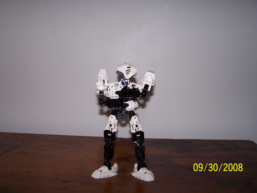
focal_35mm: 38
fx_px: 282
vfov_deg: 37.7
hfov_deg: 49.0
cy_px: 96
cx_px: 128
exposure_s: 1/60
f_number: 2.8
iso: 80
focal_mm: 6.3
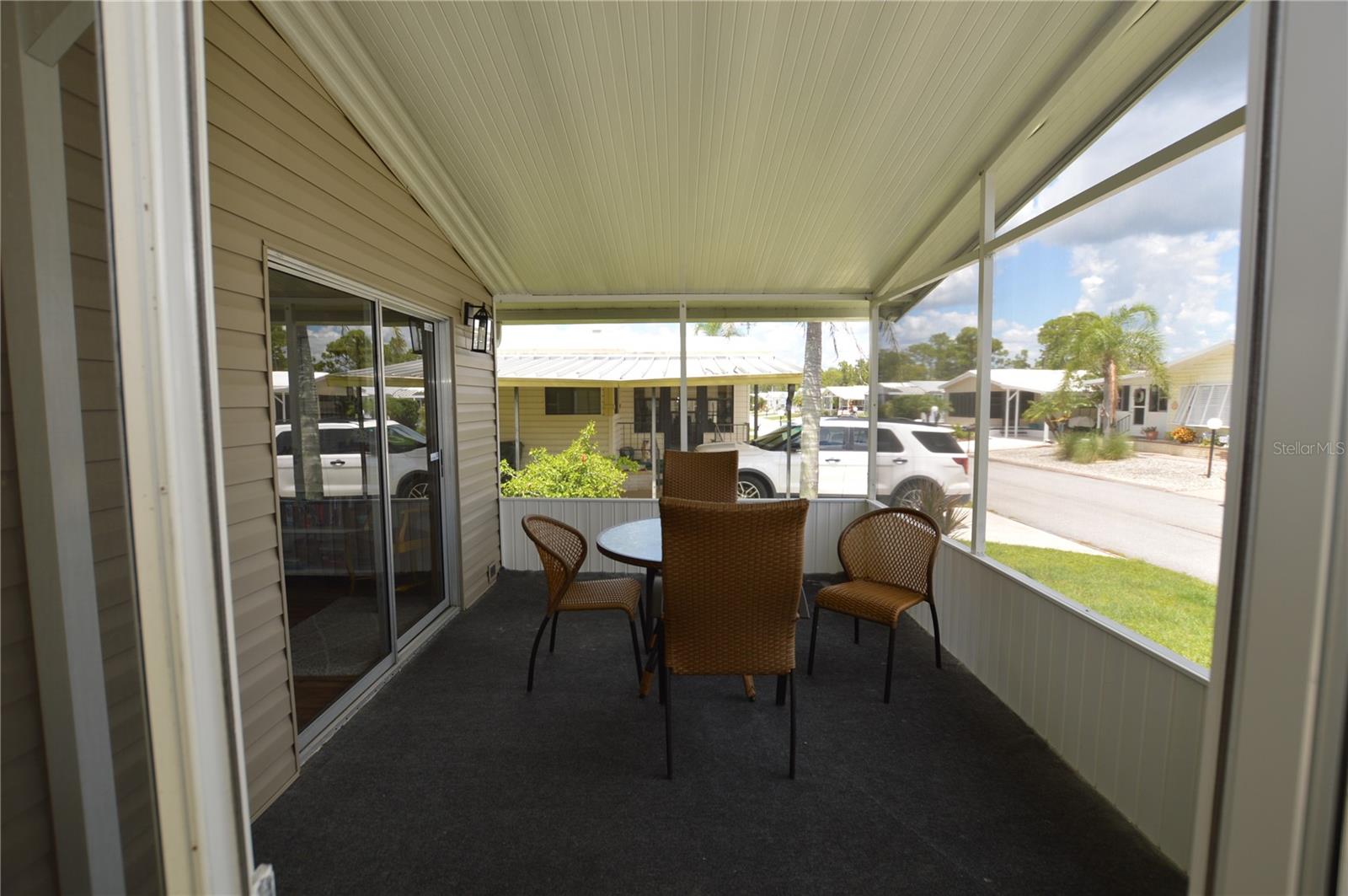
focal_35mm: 15
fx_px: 561
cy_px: 448
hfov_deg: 100.5
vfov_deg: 77.2
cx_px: 674
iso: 100
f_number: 5.6
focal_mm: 10
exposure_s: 1/125
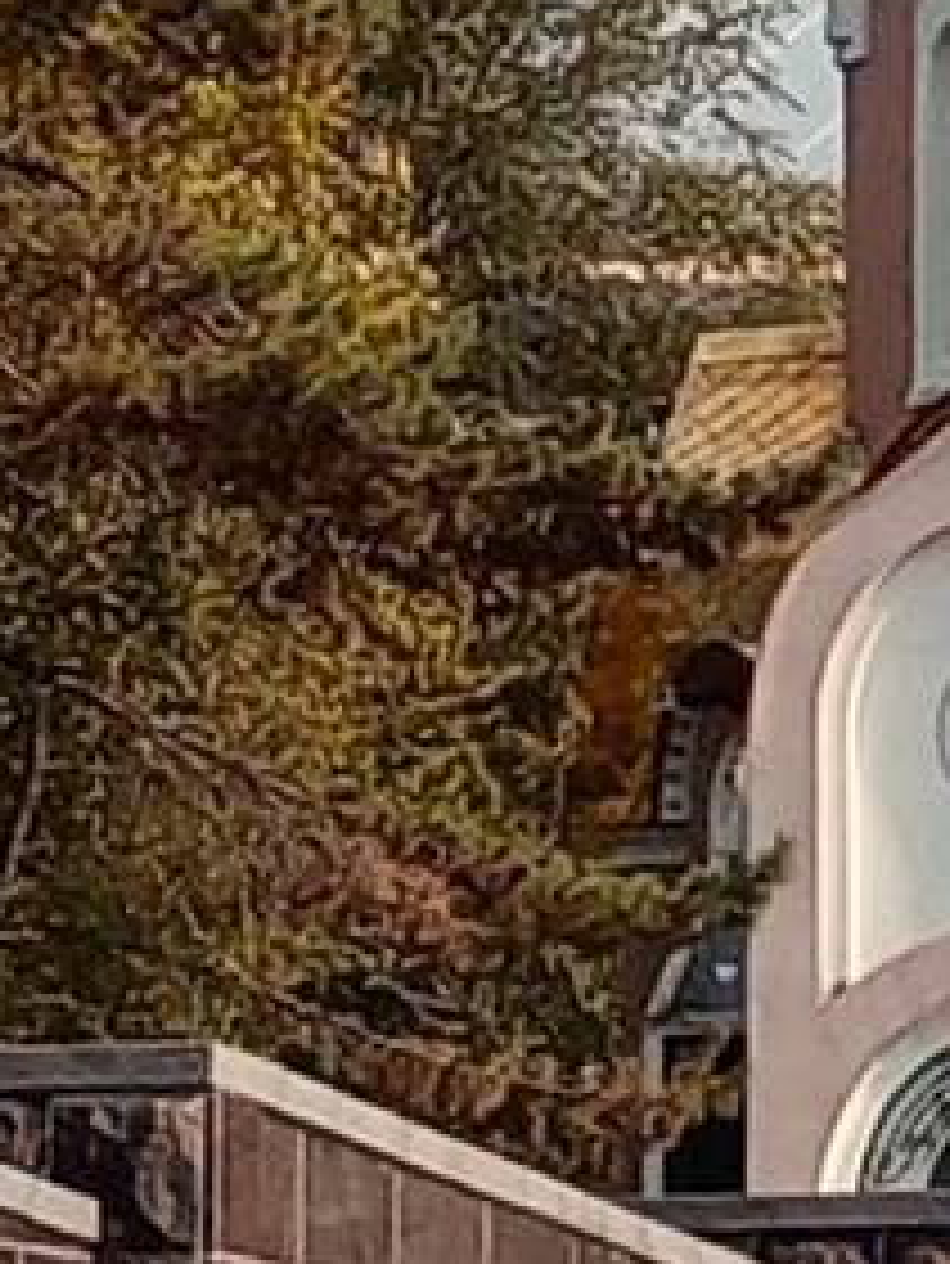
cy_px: 265
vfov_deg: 17.6
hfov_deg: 12.8
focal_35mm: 111
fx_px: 4059
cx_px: 1324
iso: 116
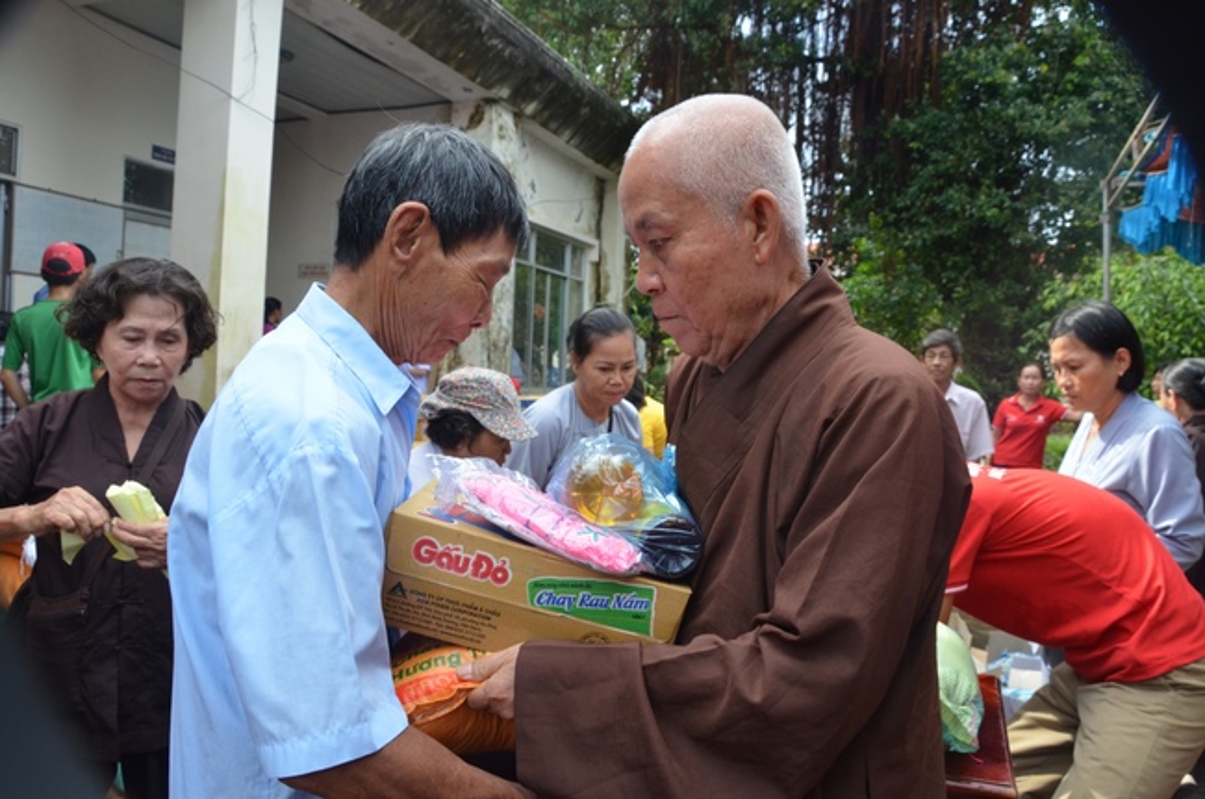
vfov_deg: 47.8
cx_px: 602
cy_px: 400
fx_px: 902
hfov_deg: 67.5
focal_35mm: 27
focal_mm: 18
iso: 1000
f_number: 10
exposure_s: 1/400
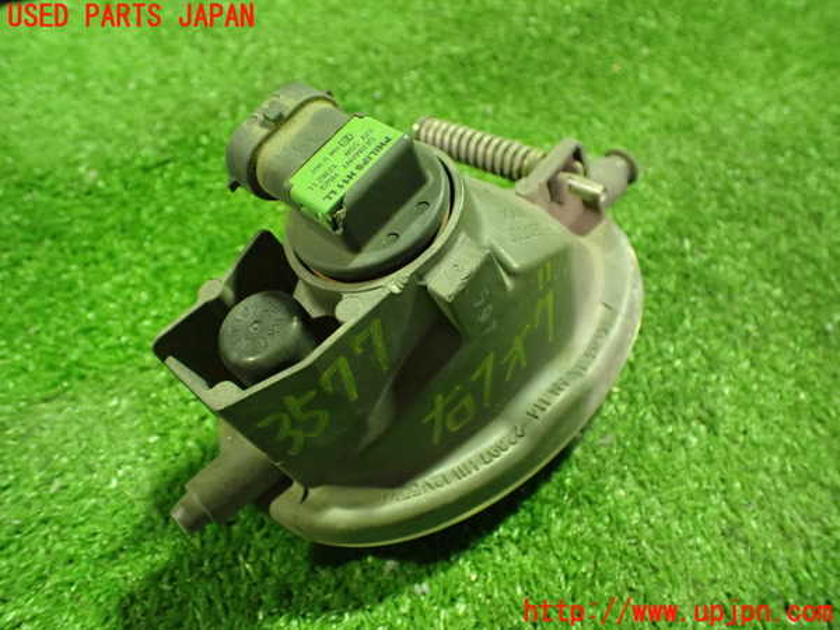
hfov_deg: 60.0
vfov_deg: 46.8
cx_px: 420
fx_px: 728
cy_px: 315
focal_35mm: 30
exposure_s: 1/30
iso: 1250
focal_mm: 5.4
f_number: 2.3
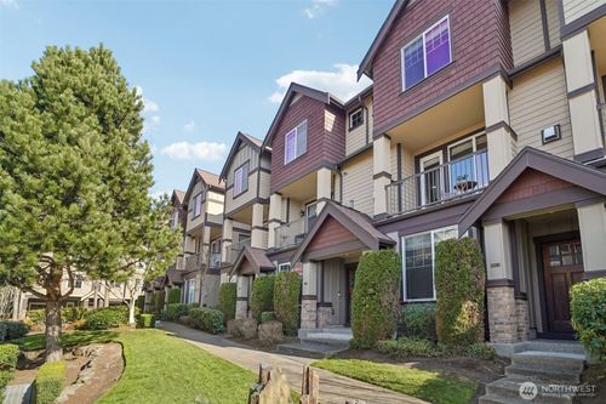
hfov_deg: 96.8
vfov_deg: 73.7
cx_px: 303
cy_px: 202
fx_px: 269
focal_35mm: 16
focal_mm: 16
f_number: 8
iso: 1600
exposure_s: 1/500
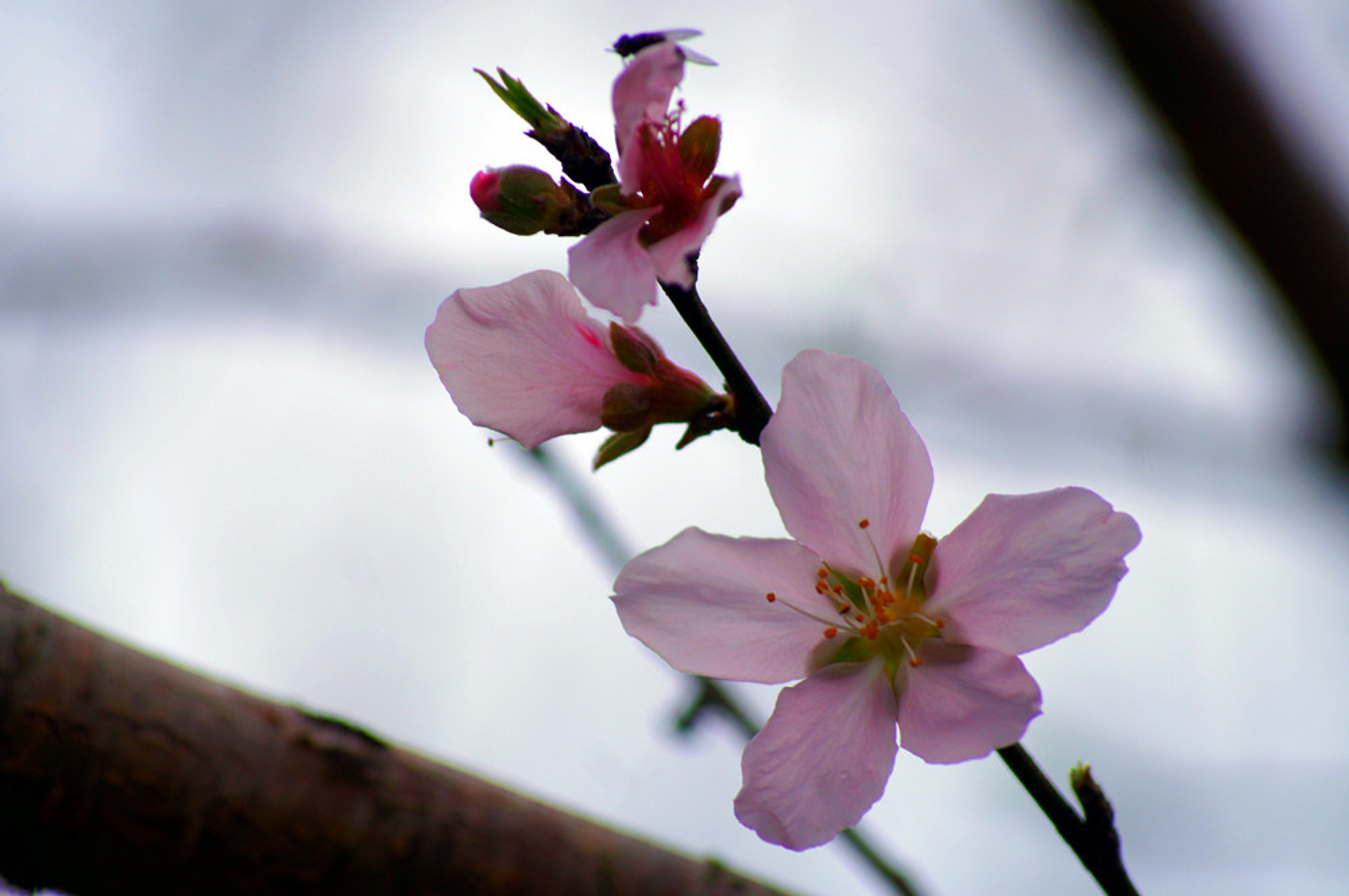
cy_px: 448
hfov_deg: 8.6
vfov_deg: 5.7
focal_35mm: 240
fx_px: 8982
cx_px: 674
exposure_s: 1/400
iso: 100
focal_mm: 160
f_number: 6.3
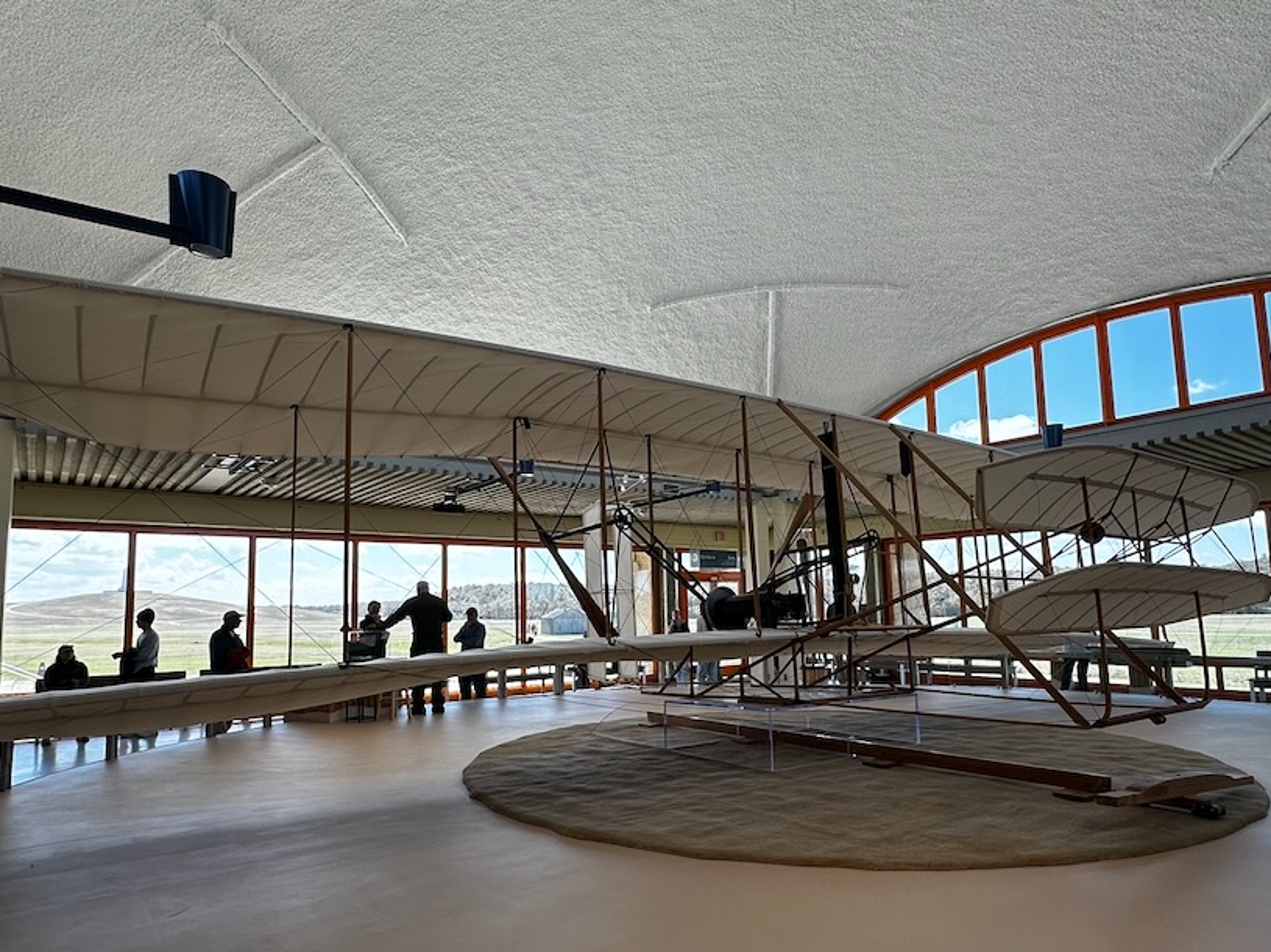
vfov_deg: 60.9
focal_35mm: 22
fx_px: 808
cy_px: 524
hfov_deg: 76.4
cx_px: 625
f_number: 2.2
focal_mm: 2.22
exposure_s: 1/363
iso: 40
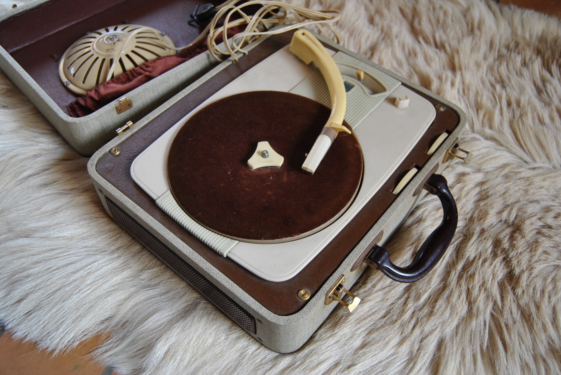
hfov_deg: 57.2
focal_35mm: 33
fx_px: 515
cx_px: 280
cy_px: 188
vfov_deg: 40.1
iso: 200
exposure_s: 1/60
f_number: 4
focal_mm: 22
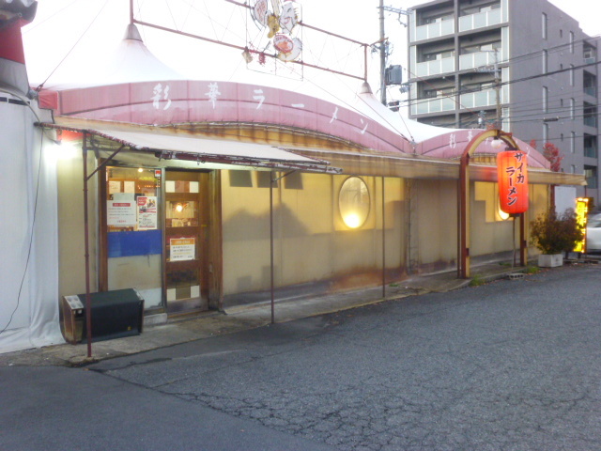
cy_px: 226
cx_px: 300
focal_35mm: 34
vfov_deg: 41.8
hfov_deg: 54.0
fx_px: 590
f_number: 3.5
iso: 400
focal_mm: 6
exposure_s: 1/25
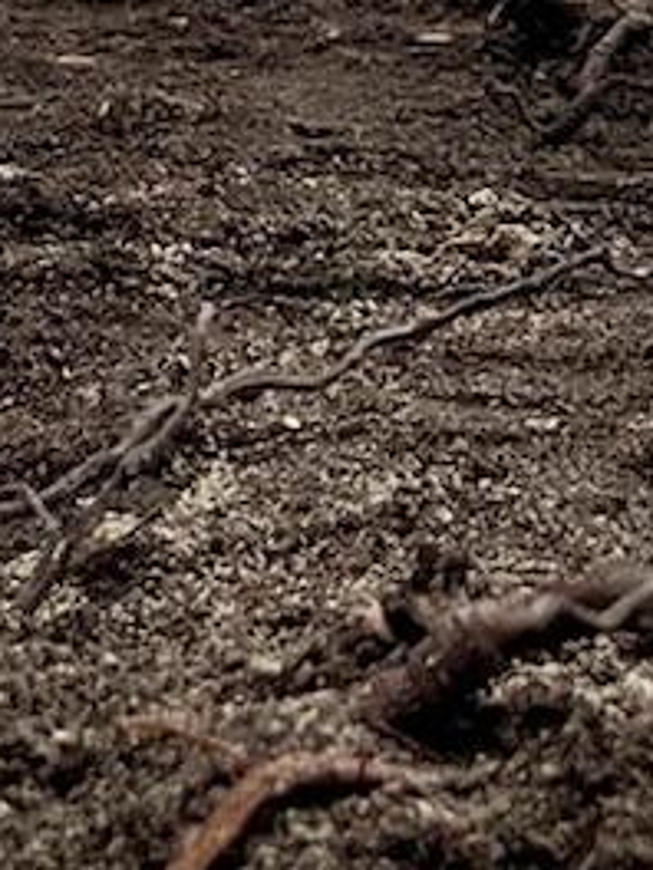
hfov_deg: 7.3
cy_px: -527
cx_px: 722
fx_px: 5081
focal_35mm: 202
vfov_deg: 9.5
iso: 50
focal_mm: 5.1
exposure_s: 1/1151
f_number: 1.6
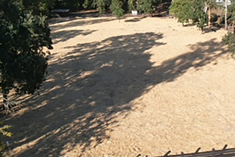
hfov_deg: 45.7
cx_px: 157
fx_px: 274
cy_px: 50
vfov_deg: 31.7
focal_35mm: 42
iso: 100
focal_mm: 8.38
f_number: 2.8
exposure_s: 1/1250
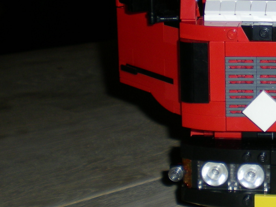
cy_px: 12
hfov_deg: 18.2
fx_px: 821
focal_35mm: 103
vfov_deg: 14.2
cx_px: 326
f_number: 3.1
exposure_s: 1/60
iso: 50
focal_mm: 6.3
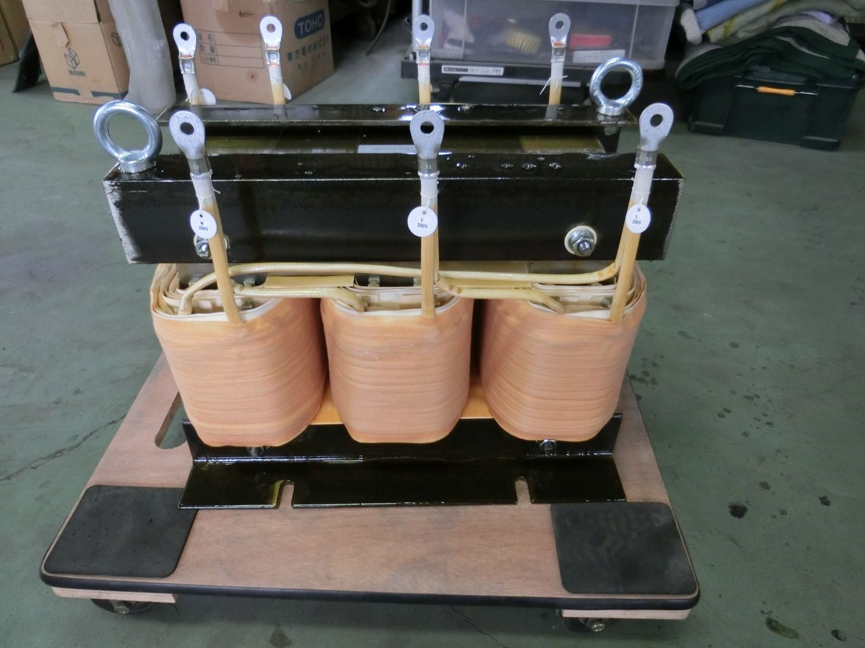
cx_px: 432
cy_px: 324
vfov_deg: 54.9
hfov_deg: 69.4
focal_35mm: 25
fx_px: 625
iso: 400
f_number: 3.5
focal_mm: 4.5
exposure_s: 1/25
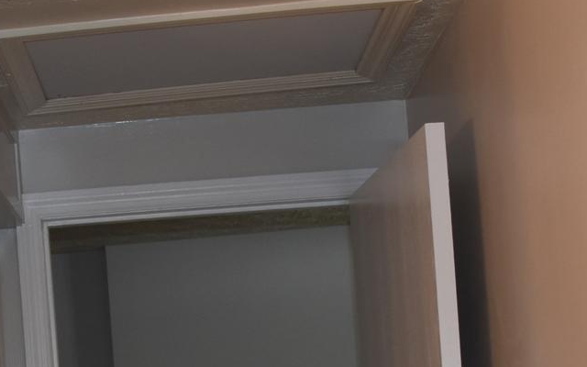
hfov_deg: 22.8
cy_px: 499
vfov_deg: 14.2
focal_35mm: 88
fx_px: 1408
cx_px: 35
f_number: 5.6
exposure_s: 1/125
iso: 500
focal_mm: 18
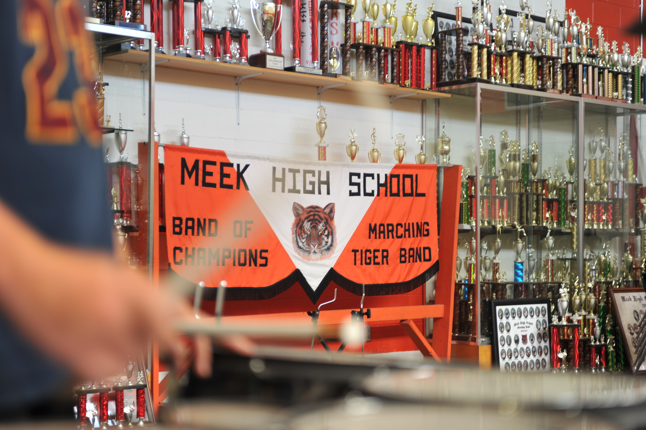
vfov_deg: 19.4
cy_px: 215
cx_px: 323
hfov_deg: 28.9
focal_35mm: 70
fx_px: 1255
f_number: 2.8
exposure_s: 1/30
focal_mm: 70
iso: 200
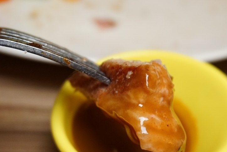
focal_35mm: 62
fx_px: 389
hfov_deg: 32.4
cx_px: 136
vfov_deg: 21.9
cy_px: 103
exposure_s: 1/160
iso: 1600
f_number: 4.5
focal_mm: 29
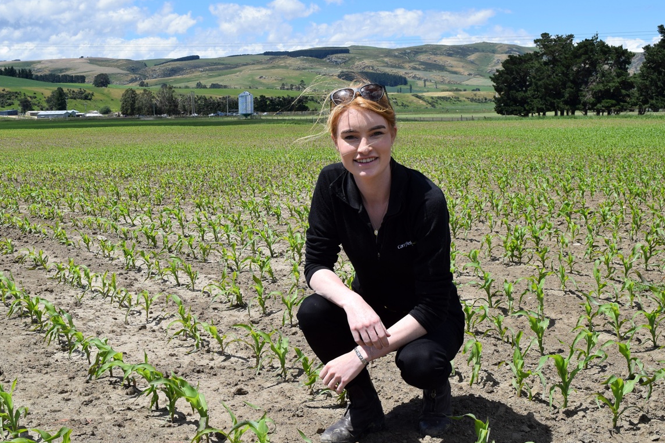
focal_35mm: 47
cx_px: 268
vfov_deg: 28.6
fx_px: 868
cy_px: 223
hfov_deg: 41.7
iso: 200
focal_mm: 24
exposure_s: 1/500
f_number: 11
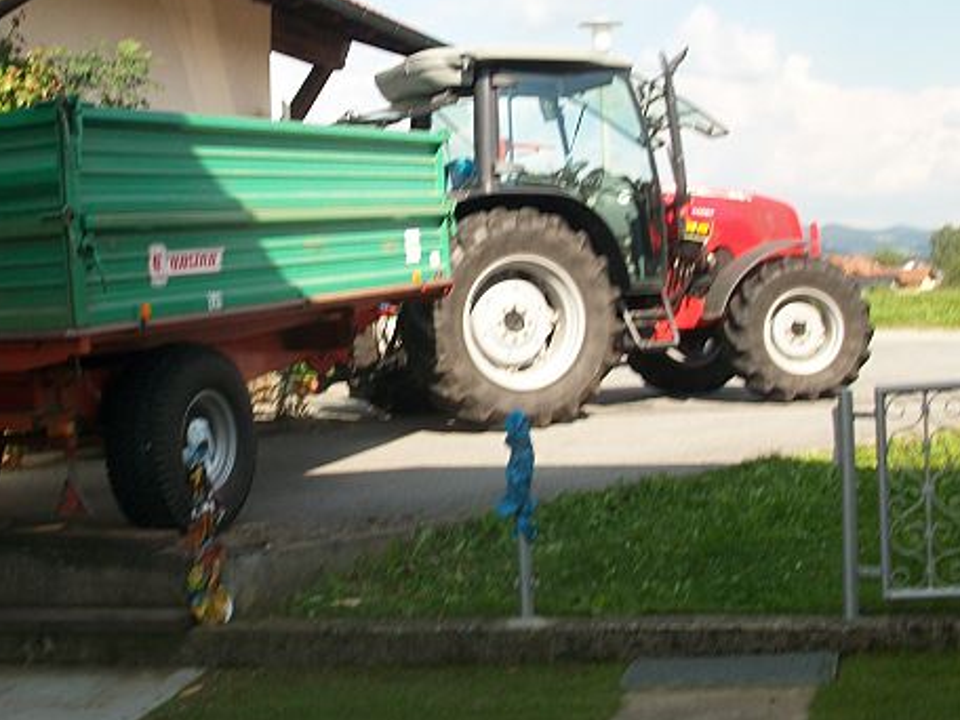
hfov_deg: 37.4
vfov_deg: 28.3
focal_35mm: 51
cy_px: 222
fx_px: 1414
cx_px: 385
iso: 80
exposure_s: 1/72.2
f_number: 8.8
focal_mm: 5.7
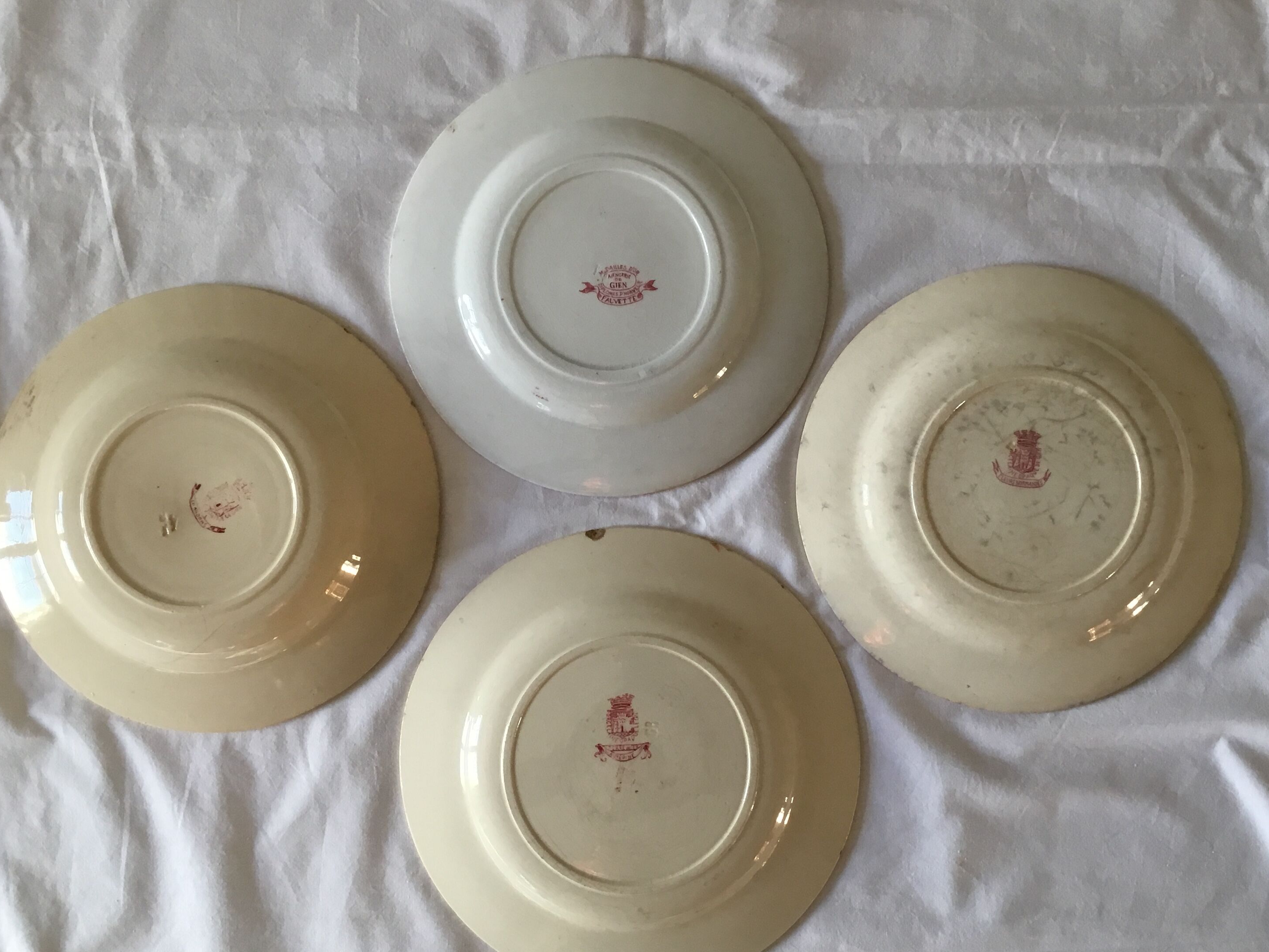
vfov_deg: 40.7
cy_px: 516
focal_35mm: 35
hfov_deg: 52.6
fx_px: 1283
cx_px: 637
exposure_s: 1/33
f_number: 2.4
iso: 32
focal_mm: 3.3
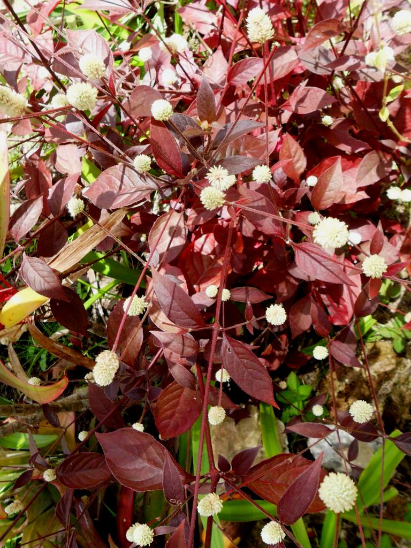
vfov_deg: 50.1
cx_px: 206
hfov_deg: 38.7
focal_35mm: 37
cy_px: 274
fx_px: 586
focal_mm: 6.6
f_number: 4
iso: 100
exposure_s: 1/125
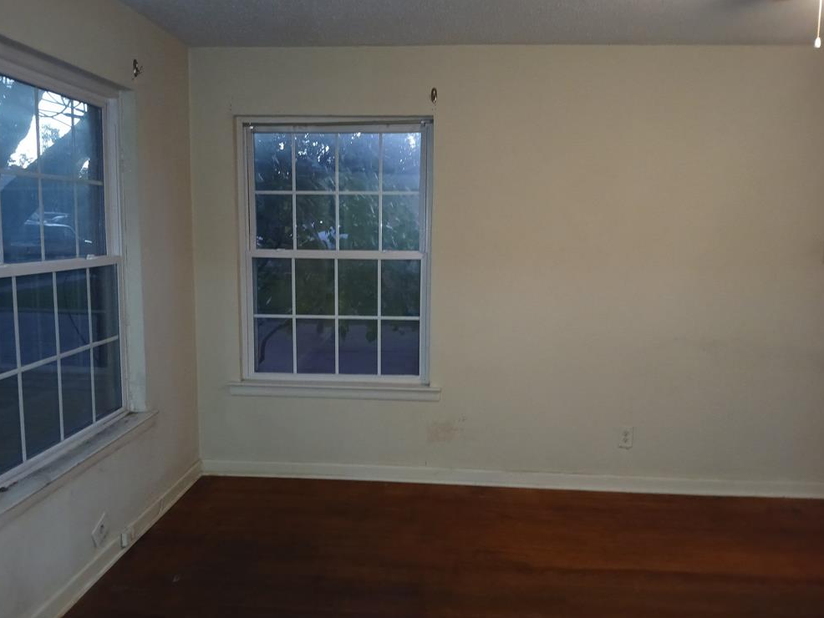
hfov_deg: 65.3
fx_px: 643
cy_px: 306
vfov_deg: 51.4
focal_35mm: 27
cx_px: 405
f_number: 1.8
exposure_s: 1/25
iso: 320
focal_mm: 3.98
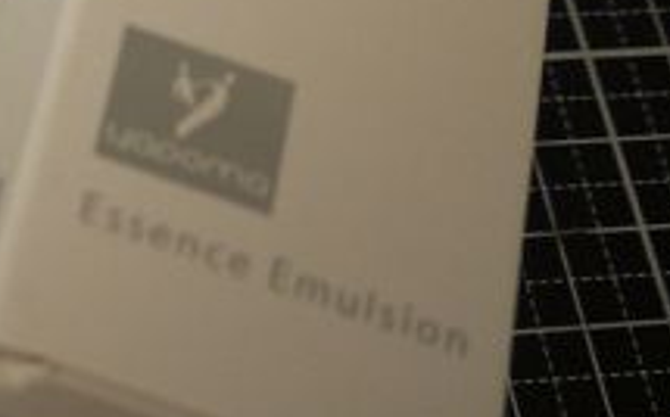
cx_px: -243
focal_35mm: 83
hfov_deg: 22.0
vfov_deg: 15.1
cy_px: -93
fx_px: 1514
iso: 640
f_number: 3.5
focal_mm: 14
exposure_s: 1/60
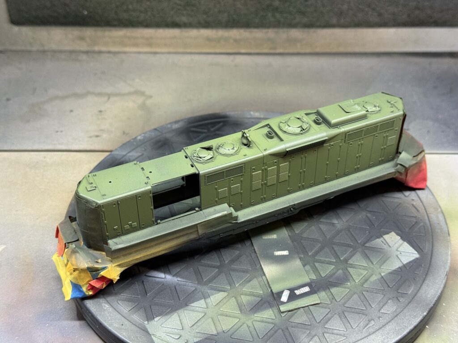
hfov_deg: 39.7
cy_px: 172
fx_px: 635
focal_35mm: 48
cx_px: 229
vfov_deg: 30.3
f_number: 1.78
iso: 160
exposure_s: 1/60
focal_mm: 6.76
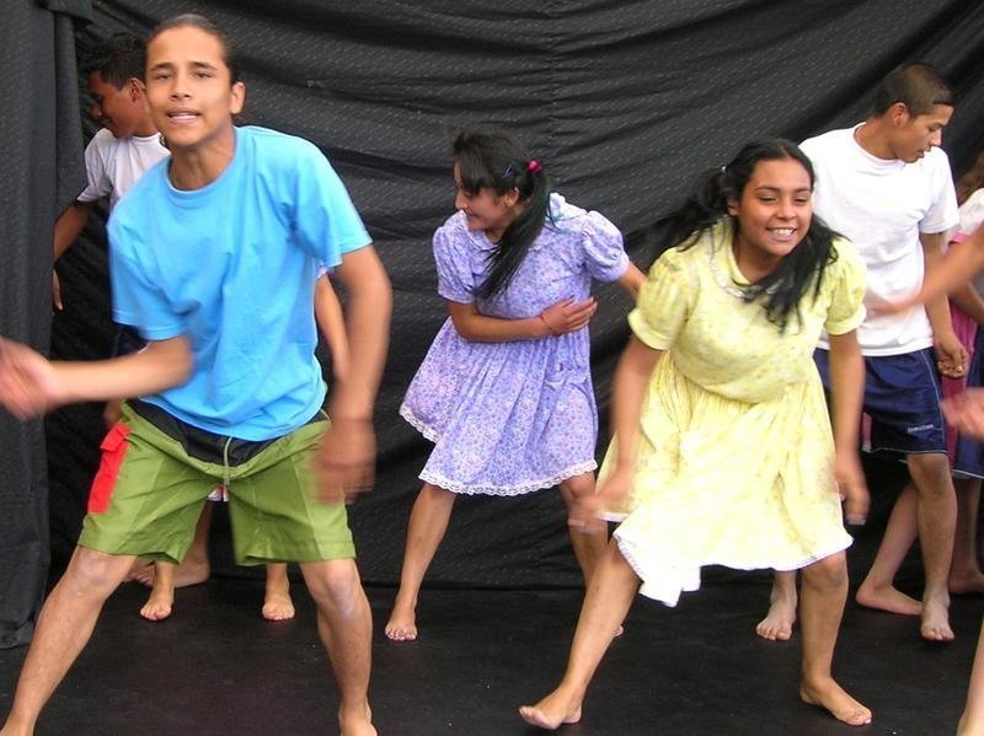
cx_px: 492
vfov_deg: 41.8
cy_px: 368
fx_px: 966
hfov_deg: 54.0
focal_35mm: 34
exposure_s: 1/72.8
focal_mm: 5.7
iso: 50
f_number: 4.9
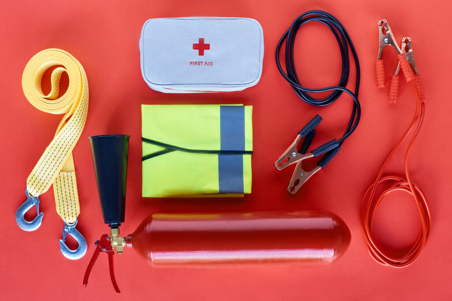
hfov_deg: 39.6
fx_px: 628
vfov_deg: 27.0
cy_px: 150
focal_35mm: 50
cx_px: 226
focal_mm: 50
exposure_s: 1/5
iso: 160
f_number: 9
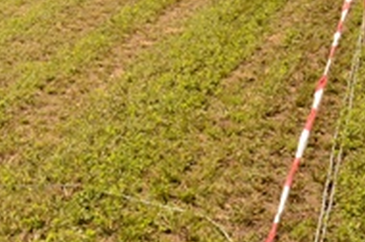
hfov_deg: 14.1
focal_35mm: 139
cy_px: -52
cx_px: -138
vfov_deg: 9.7
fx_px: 1407
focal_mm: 22
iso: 1000
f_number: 13
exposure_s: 1/640
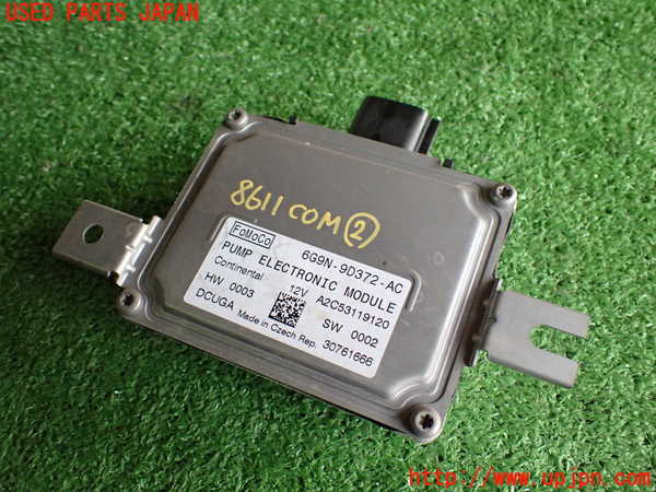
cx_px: 328
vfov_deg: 46.8
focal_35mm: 30
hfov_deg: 60.0
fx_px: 569
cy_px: 246
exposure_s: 1/125
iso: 500
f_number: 2.3
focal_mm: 5.4
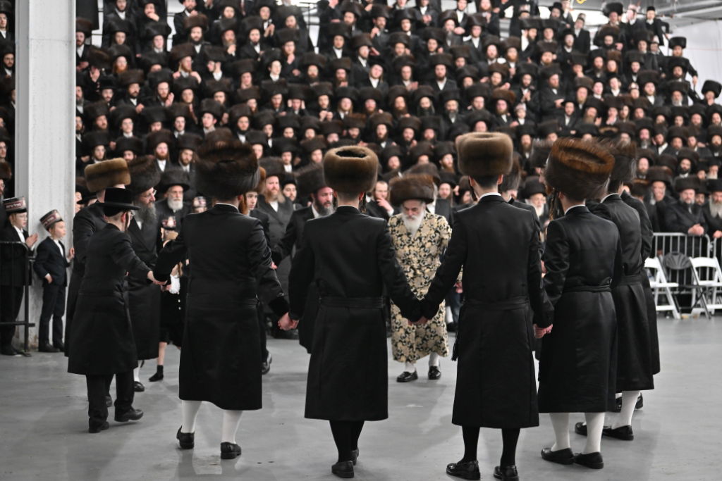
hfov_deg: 28.8
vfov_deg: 19.5
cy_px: 240
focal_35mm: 70
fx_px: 1404
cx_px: 361
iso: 1600
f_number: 2.8
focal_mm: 70
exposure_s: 1/320
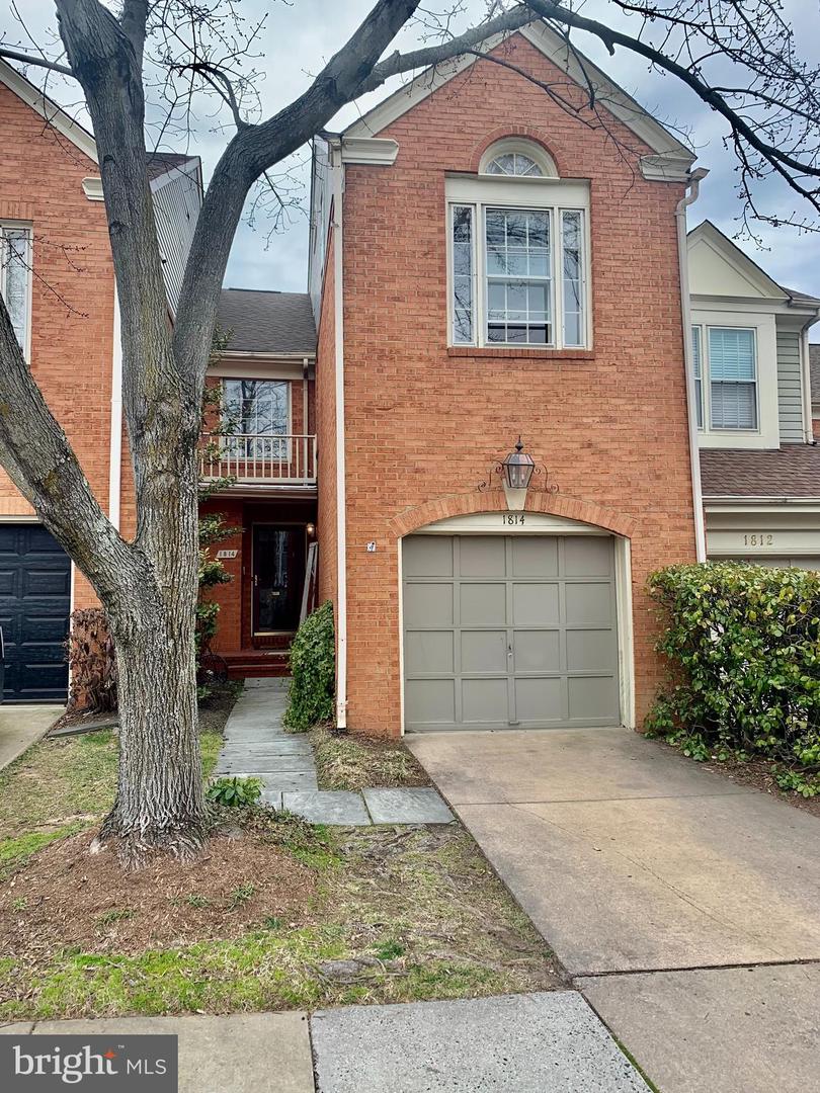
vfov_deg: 67.3
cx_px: 410
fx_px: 821
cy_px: 546
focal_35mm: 26
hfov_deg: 53.1
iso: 25
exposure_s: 1/195
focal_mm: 4.25
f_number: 1.8
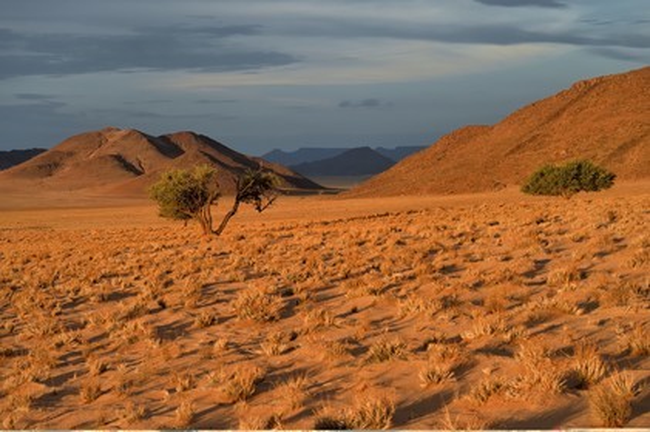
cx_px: 325
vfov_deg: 19.4
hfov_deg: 28.9
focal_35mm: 70
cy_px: 216
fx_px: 1263
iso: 400
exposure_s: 1/400
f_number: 8
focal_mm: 70
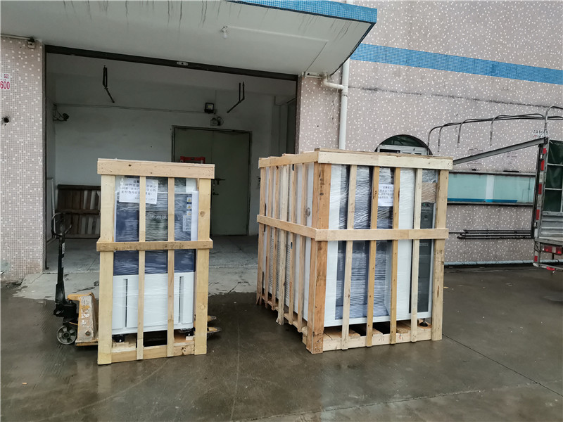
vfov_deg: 53.1
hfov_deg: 67.3
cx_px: 282
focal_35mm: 26
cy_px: 211
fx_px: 423
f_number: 1.8
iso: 200
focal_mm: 4.75
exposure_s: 1/100
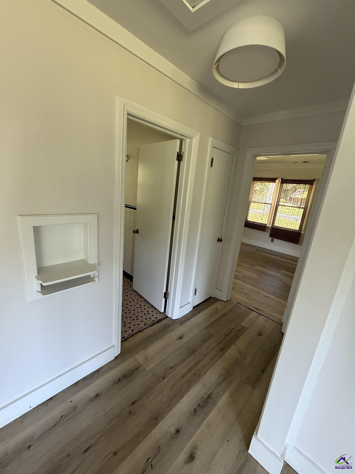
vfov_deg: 102.1
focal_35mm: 14
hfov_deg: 85.7
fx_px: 191
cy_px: 237
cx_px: 178
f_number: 2.2
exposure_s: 1/87
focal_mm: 2.22
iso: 320
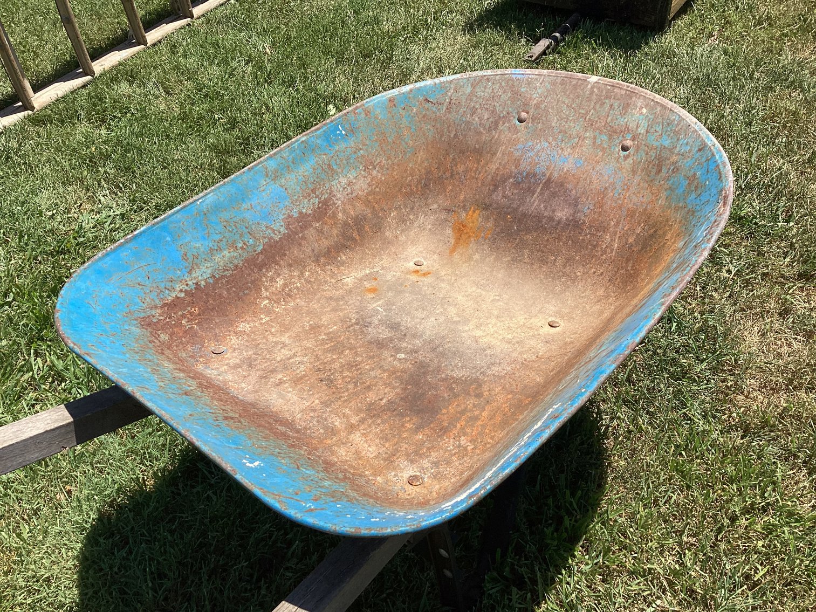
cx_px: 408
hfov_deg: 58.3
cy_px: 306
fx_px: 731
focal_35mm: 31
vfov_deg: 45.4
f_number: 2.4
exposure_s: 1/1101
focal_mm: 3.3
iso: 25
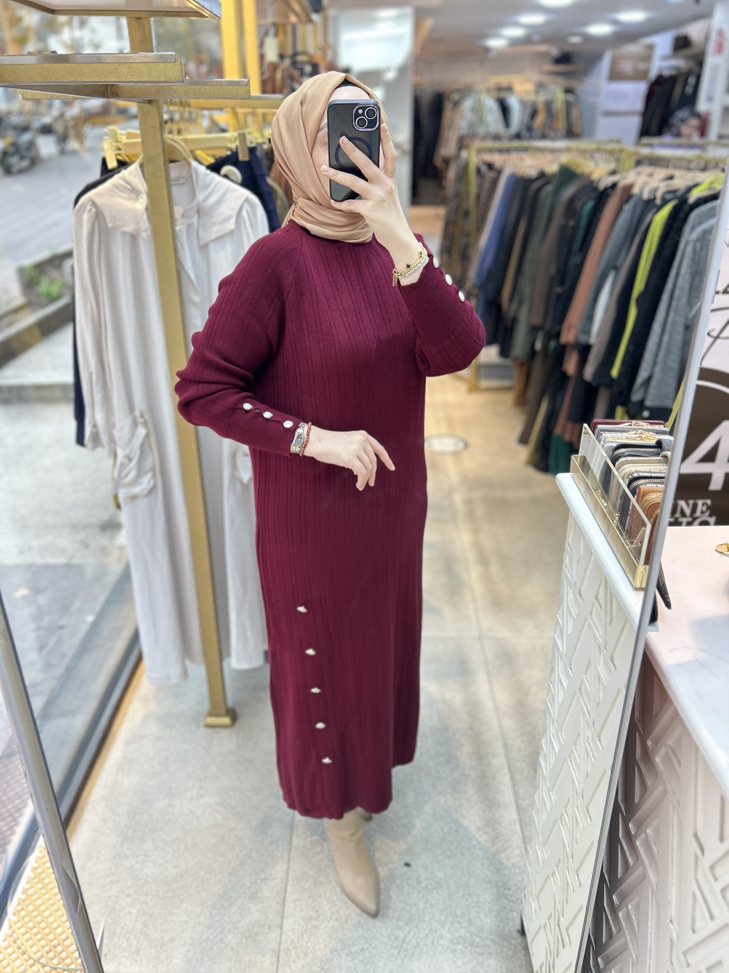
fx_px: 730
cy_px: 486
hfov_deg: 53.1
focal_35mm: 26
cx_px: 364
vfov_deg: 67.3
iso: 100
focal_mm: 5.7
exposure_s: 1/100
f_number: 1.5
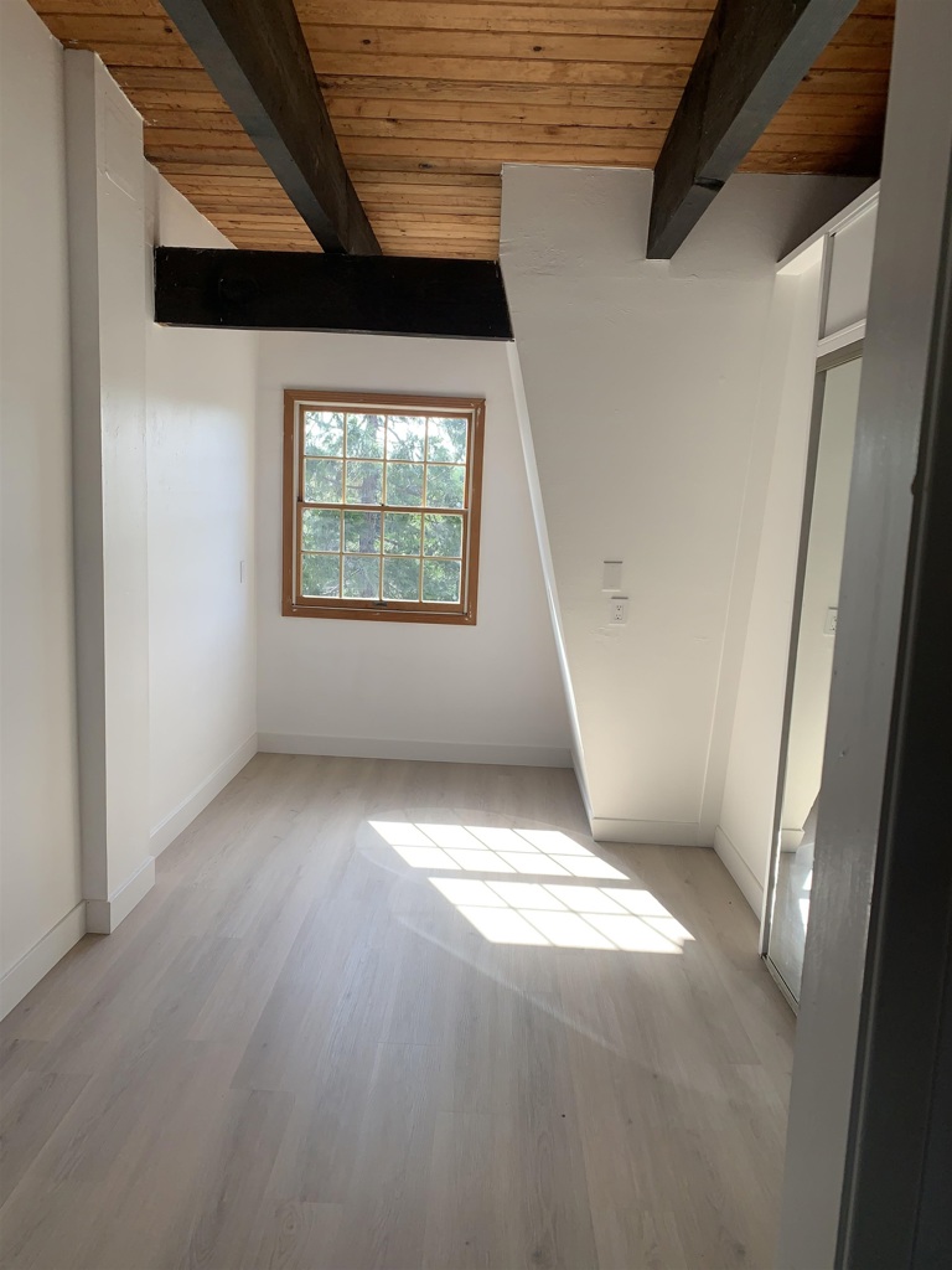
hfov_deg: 53.1
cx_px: 476
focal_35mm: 26
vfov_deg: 67.3
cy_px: 635
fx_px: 953
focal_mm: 4.25
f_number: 1.8
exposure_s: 1/143
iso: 25
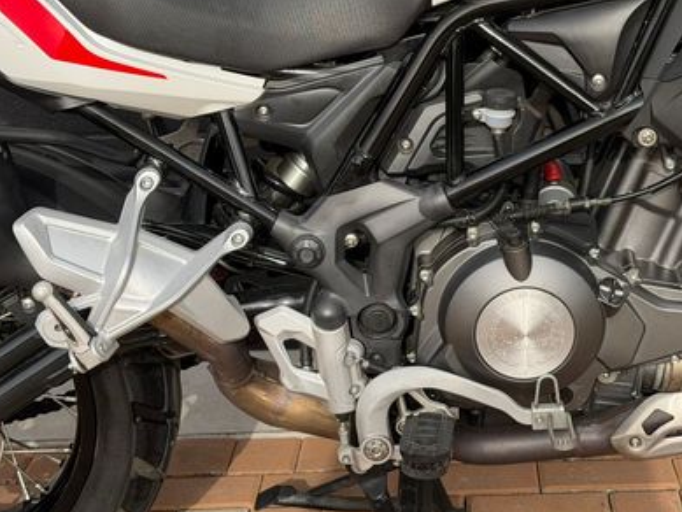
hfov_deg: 24.4
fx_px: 1557
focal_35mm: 79
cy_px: 181
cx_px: 517
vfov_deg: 18.6
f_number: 1.78
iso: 80
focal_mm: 6.76
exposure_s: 1/2667
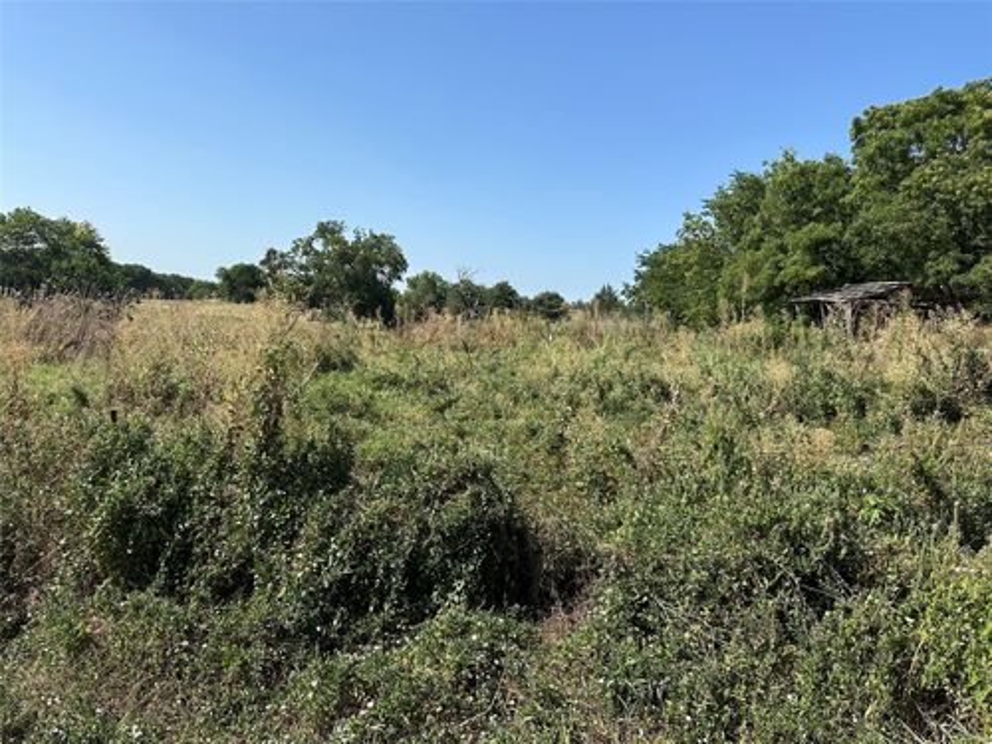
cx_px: 496
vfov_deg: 56.8
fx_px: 688
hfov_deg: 71.6
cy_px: 372
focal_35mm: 24
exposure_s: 1/4016
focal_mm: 6.86
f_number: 1.78
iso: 80
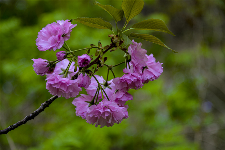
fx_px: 613
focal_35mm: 98
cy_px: 75
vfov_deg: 14.0
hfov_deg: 20.8
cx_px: 112
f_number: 5.6
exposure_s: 1/100
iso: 180
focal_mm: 98
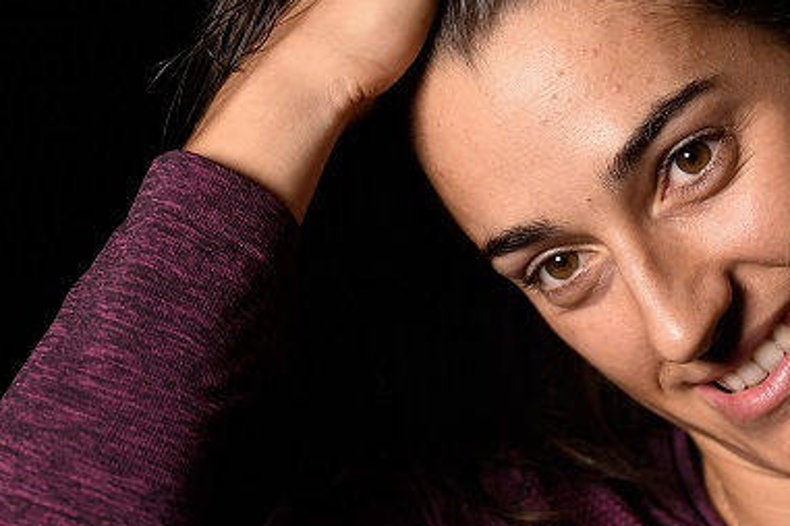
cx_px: 641
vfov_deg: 3.4
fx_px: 8755
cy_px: 198
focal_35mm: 399
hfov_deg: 5.2
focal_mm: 190
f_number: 4
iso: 800
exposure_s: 1/160
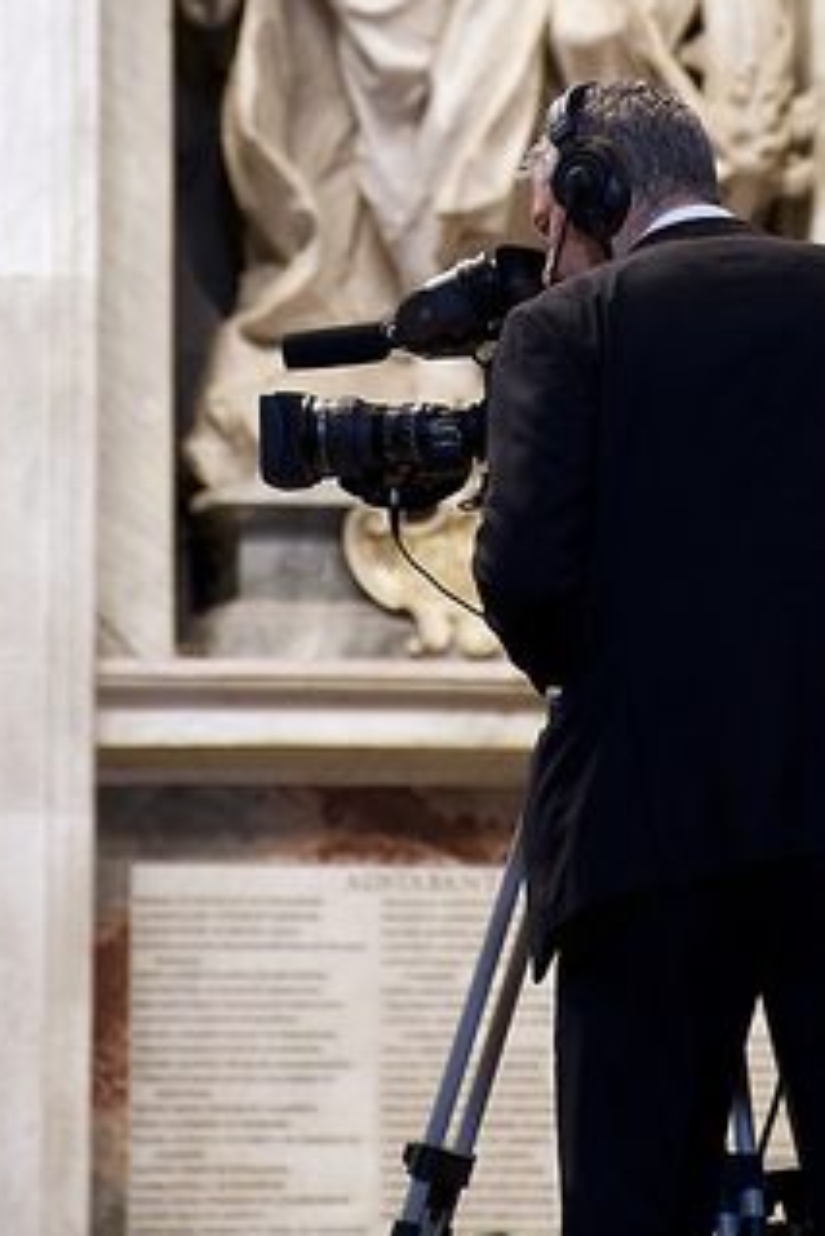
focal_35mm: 282
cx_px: 411
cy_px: 132
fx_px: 9682
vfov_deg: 7.3
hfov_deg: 4.9
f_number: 5.6
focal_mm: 100
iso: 2000
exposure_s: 1/60
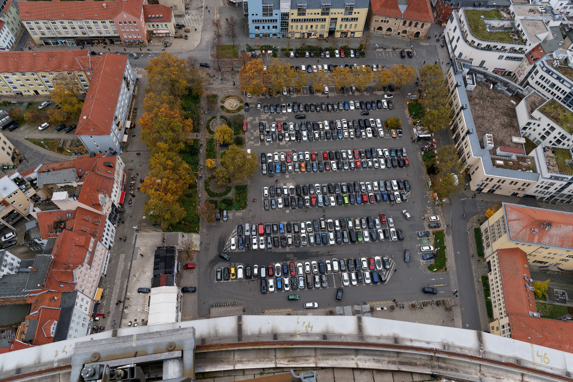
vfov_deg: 53.1
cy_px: 191
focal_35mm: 24
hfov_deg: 73.7
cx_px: 286
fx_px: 382
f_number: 7.1
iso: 320
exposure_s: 1/80
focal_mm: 24
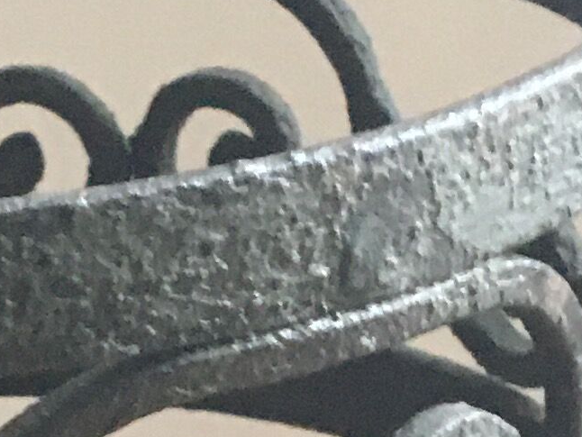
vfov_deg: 8.1
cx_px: -132
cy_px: 603
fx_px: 3044
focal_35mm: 181
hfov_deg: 10.7
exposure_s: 1/25
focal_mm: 4.15
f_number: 2.2
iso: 200
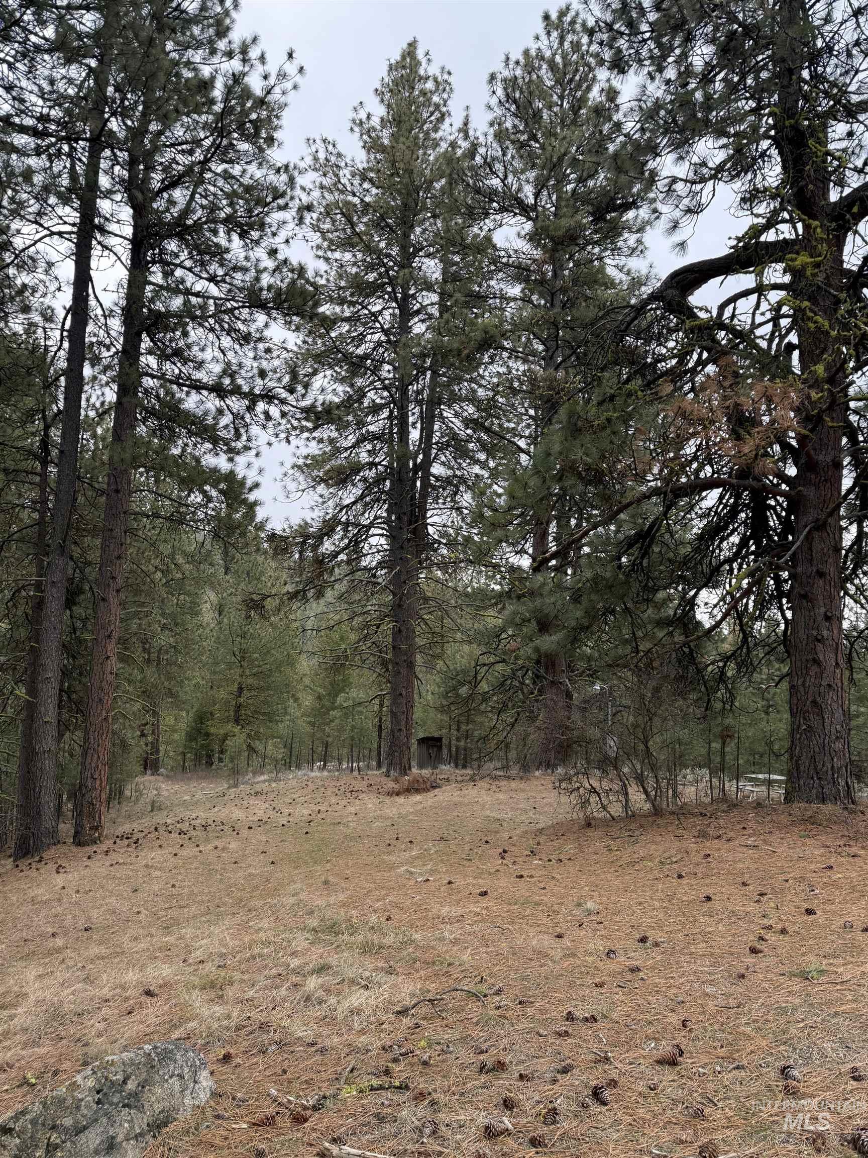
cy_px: 579
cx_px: 434
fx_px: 802
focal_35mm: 24
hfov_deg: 56.8
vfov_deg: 71.6
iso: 100
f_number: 1.78
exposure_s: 1/898
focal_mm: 6.76
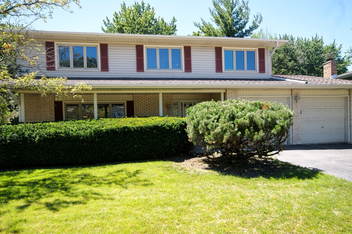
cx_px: 179
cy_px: 136
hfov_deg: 68.2
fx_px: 260
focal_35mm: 27
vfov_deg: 48.3
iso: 100
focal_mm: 15
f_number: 8
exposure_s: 1/50
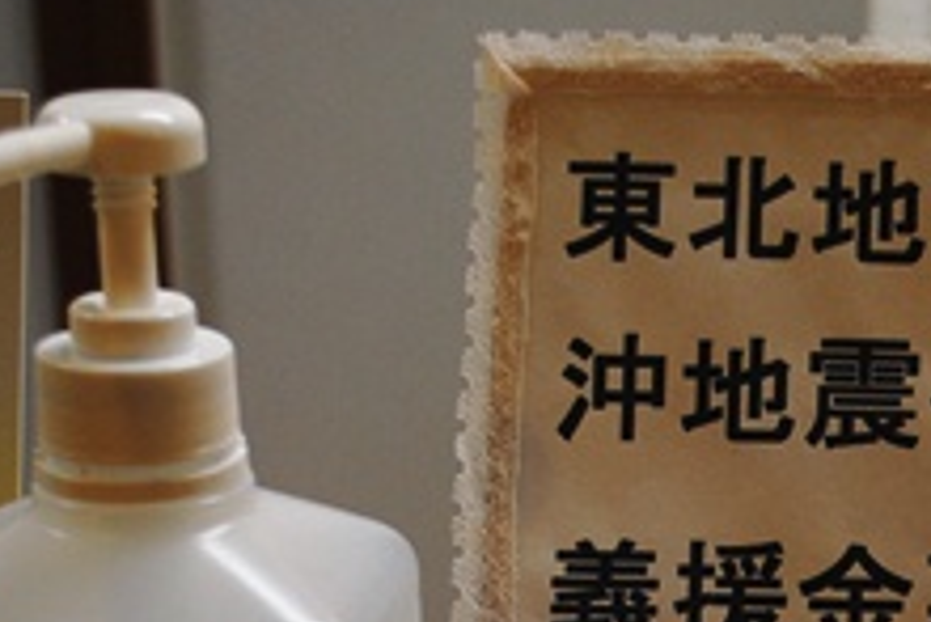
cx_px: 961
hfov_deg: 15.3
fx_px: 3390
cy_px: 889
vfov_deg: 10.2
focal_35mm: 131
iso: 200
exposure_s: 1/50
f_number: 4.5
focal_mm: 30
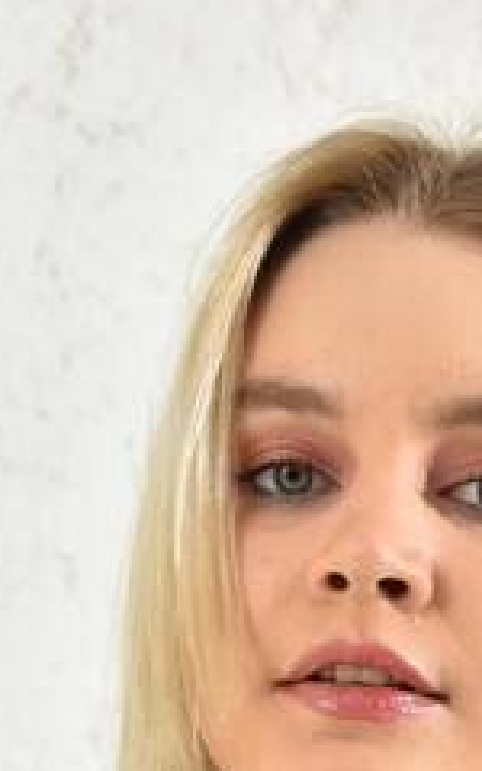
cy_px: 1173
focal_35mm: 134
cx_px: 447
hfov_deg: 9.7
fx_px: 2816
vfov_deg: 14.5
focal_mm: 42
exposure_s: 1/160
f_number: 7.1
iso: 100
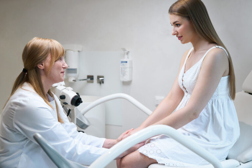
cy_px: 84
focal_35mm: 44
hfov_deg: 44.2
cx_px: 126
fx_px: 310
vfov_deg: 30.3
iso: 640
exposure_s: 1/250
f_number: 2.8
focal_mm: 44.3
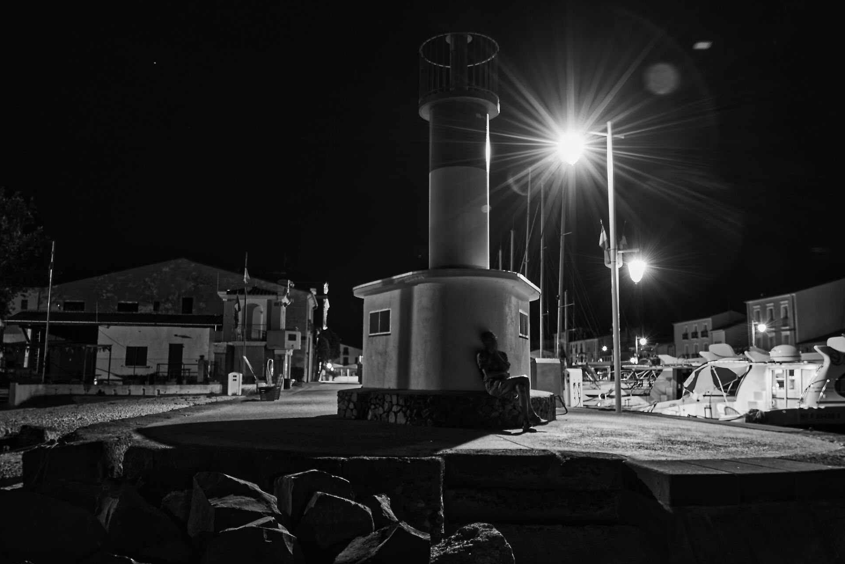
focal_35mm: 30
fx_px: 704
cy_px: 274
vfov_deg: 43.6
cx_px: 393
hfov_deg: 61.8
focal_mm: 24
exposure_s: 13
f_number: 8
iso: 64
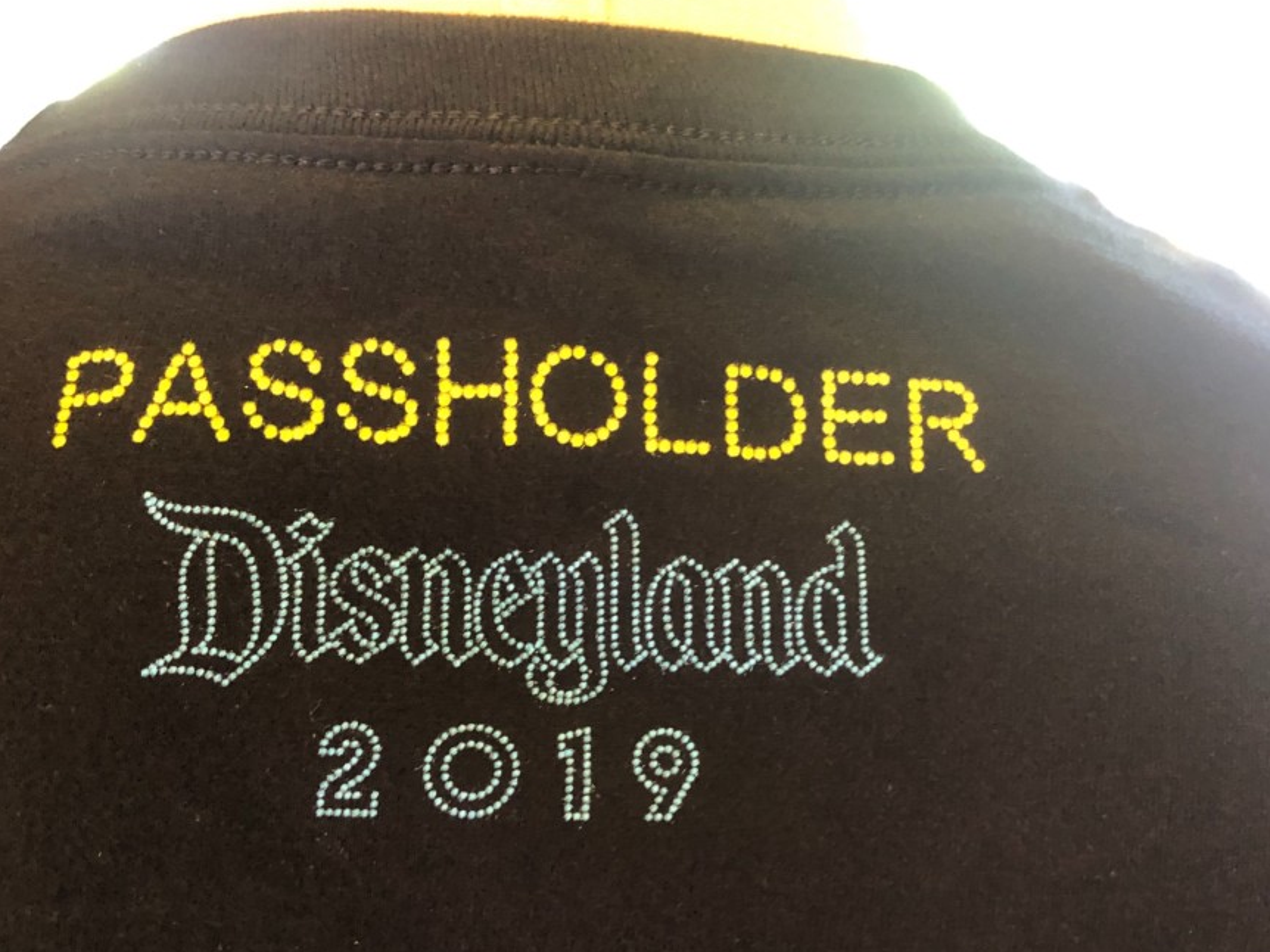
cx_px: 647
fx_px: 1430
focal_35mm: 39
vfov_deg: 36.8
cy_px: 523
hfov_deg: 47.9
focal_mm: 4
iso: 100
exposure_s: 1/15
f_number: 1.8
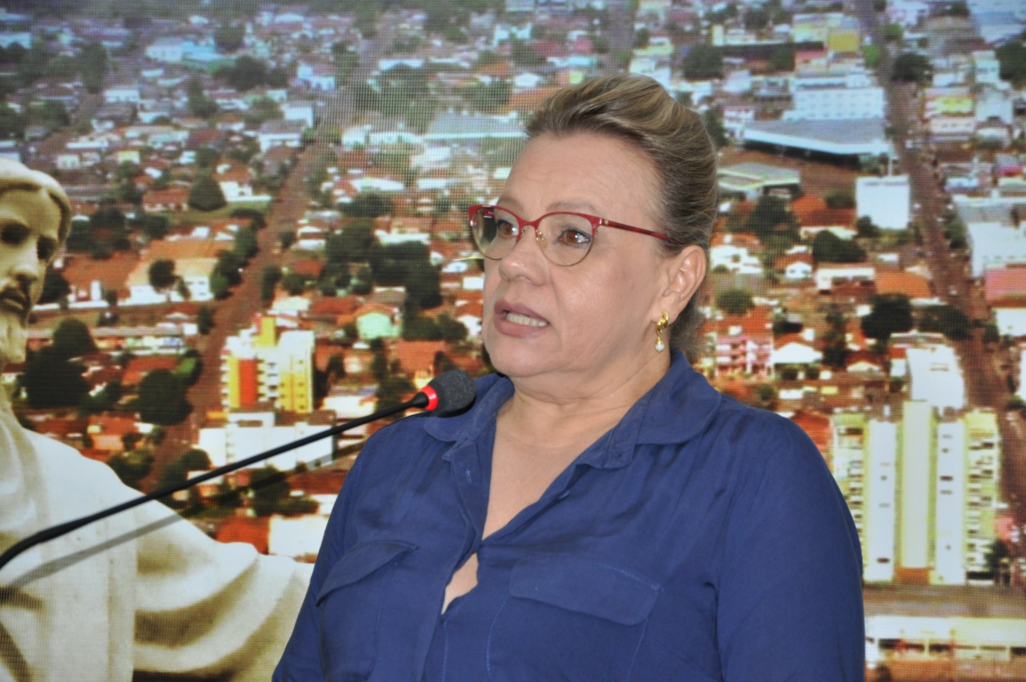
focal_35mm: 135
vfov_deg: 10.1
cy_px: 341
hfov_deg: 15.2
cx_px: 513
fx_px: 3843
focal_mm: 90
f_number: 5.6
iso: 800
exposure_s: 1/60
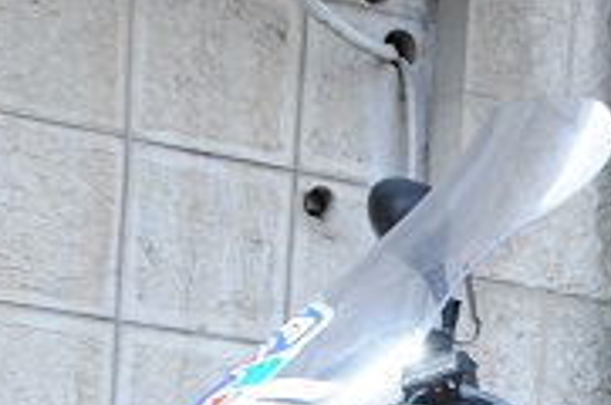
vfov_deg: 9.3
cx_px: 864
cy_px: 749
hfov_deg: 14.0
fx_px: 2355
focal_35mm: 139
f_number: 6.3
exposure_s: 1/160
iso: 250
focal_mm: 24
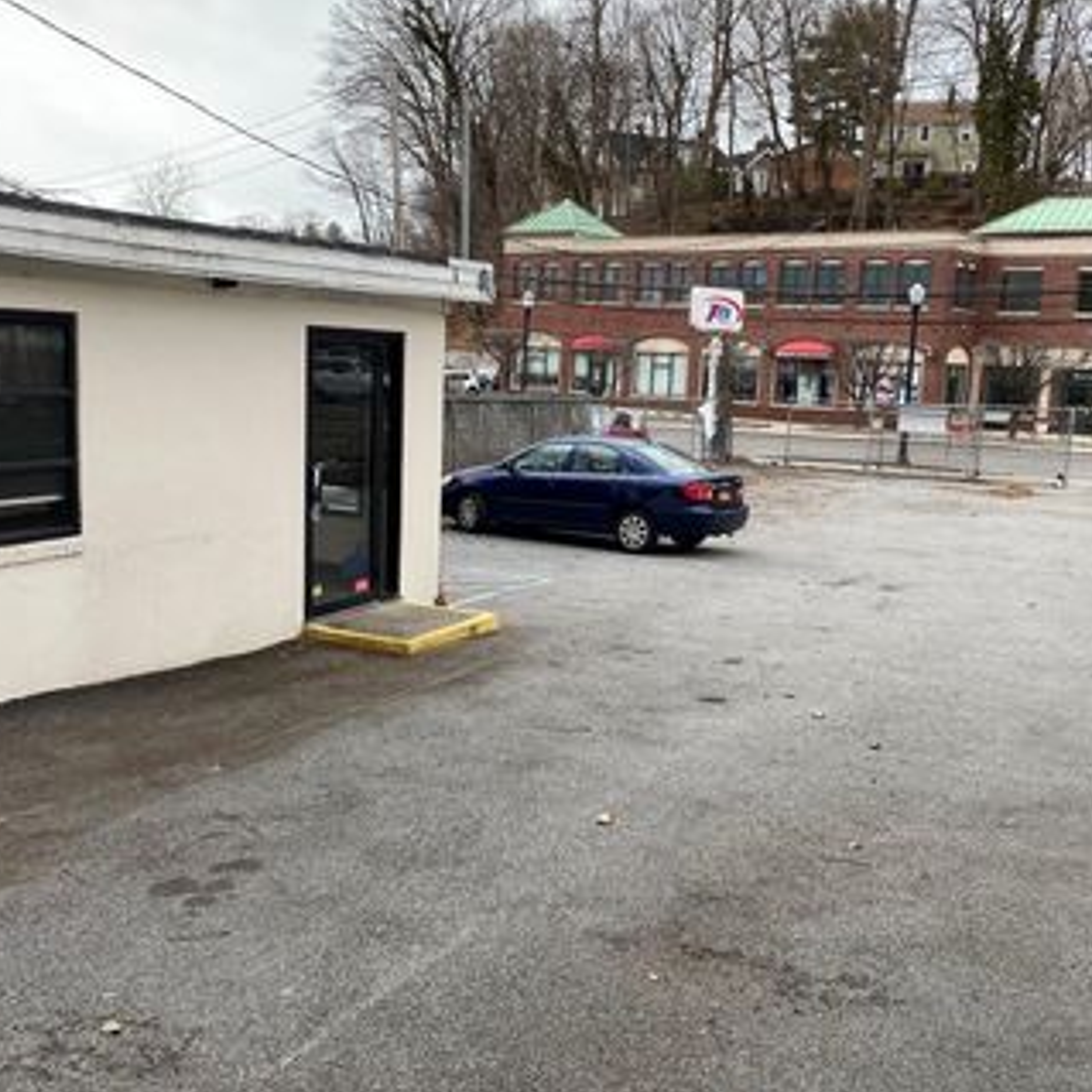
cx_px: 582
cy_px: 556
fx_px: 1285
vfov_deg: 46.0
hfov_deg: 46.0
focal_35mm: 36
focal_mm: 4.25
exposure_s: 1/384
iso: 32
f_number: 1.8
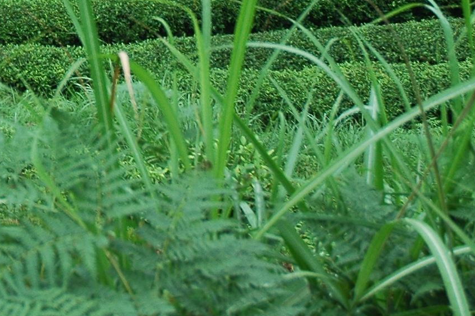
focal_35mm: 127
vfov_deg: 10.3
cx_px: -132
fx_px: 1674
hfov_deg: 15.4
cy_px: -196
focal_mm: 24
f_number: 3.8
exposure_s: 1/25
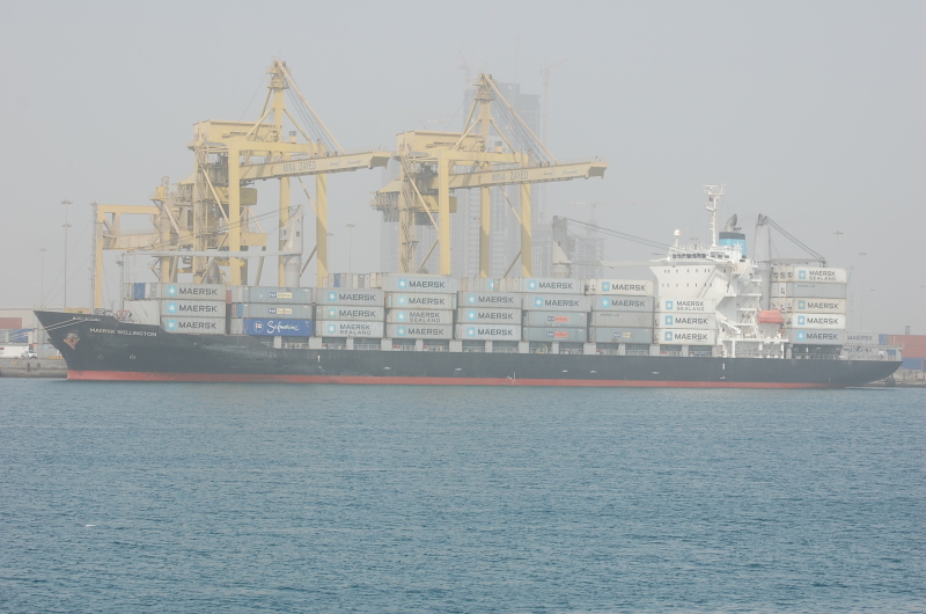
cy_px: 307
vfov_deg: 11.4
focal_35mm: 120
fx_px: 3081
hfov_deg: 17.1
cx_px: 463
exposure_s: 1/800
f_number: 7.1
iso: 200
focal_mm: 80
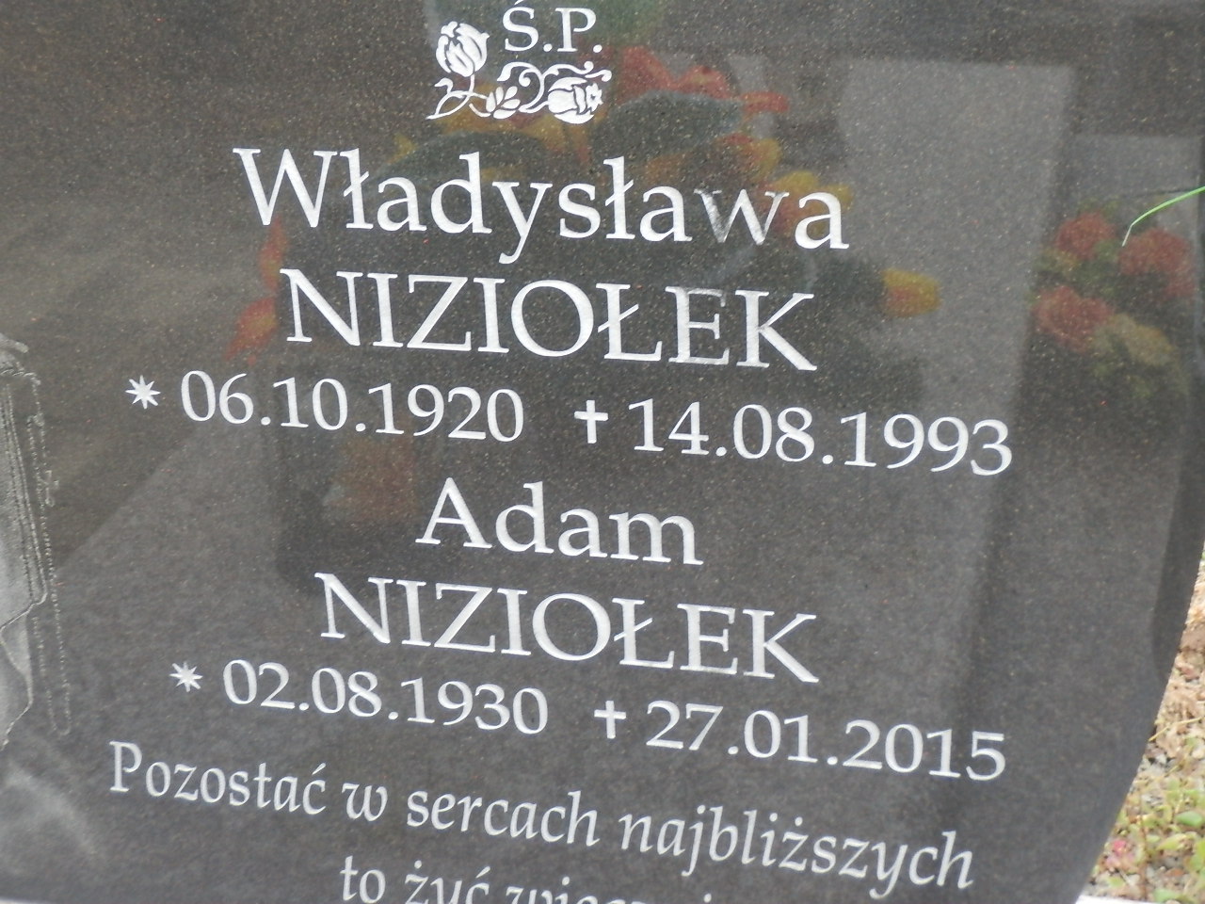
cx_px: 602
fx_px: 2646
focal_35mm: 76
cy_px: 452
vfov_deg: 19.4
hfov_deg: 25.7
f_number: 4.9
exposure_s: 1/50
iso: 320
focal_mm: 13.5
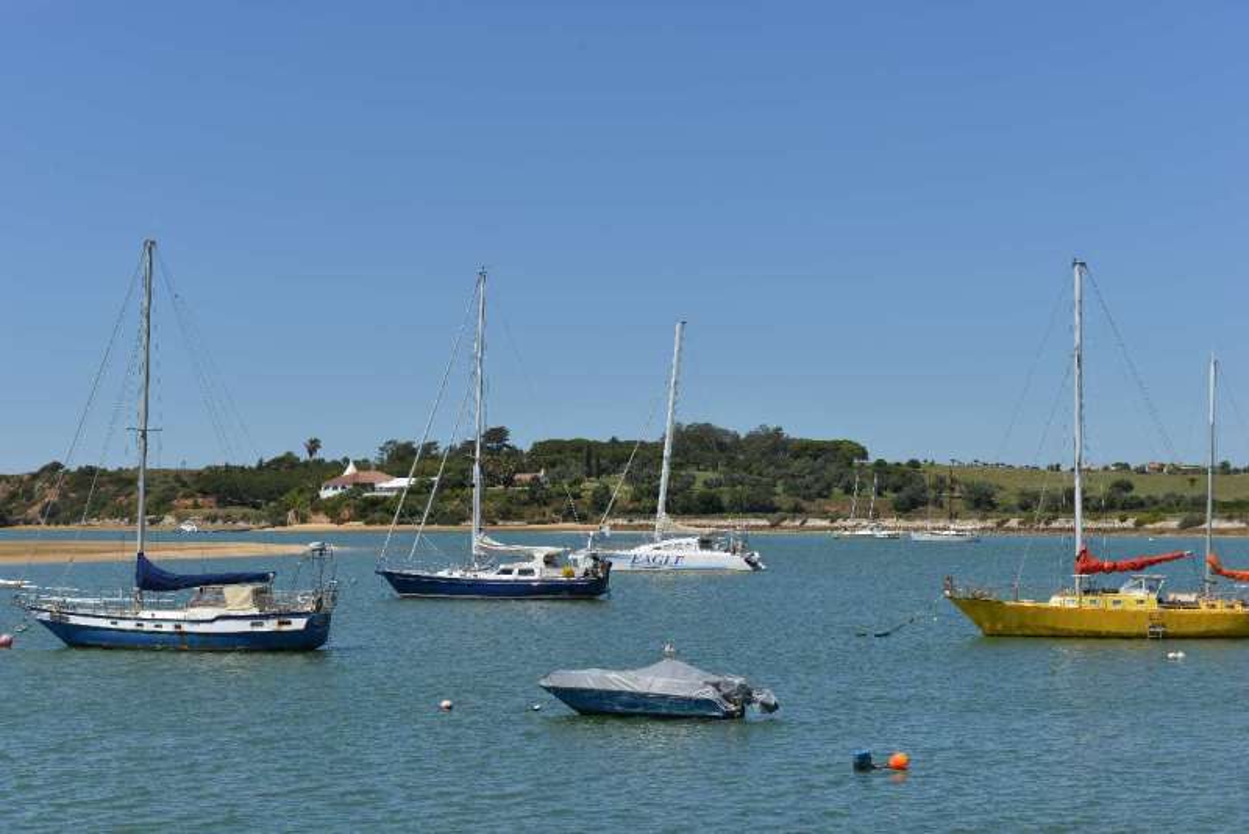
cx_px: 624
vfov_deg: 19.5
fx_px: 2429
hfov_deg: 28.8
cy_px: 417
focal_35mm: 70
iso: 125
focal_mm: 70
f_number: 10
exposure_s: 1/400
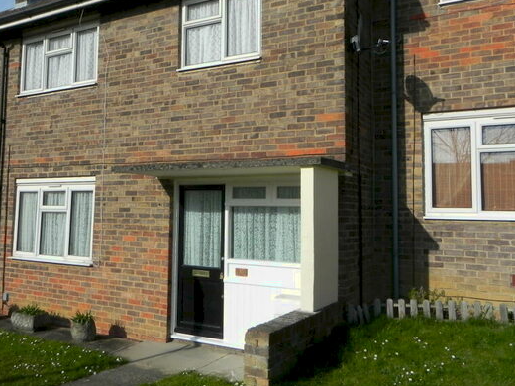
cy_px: 176
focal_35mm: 35
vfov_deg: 40.7
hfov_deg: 52.4
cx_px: 217
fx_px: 521
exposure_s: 1/548
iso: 160
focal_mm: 4.6
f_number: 8
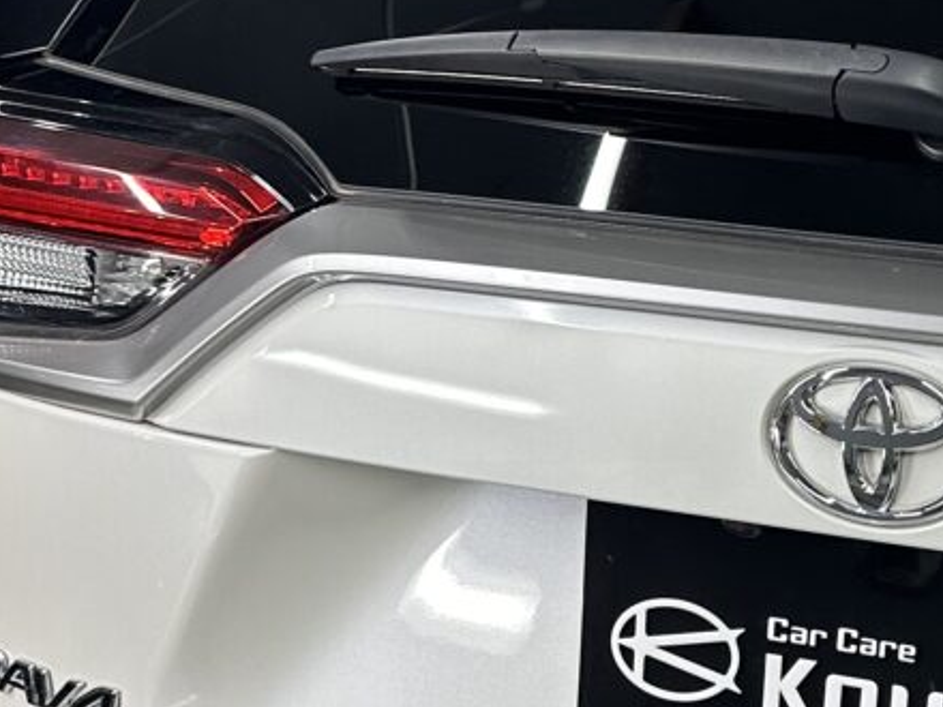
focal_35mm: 83
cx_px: 1177
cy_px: 403
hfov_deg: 21.6
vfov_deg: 17.8
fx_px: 2261
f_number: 1.78
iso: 160
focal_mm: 6.86
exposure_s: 1/120
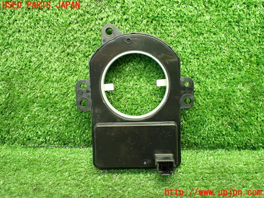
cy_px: 99
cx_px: 132
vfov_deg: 46.8
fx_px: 229
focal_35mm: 30
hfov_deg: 60.0
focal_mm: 5.4
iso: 800
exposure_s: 1/60
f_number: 2.3
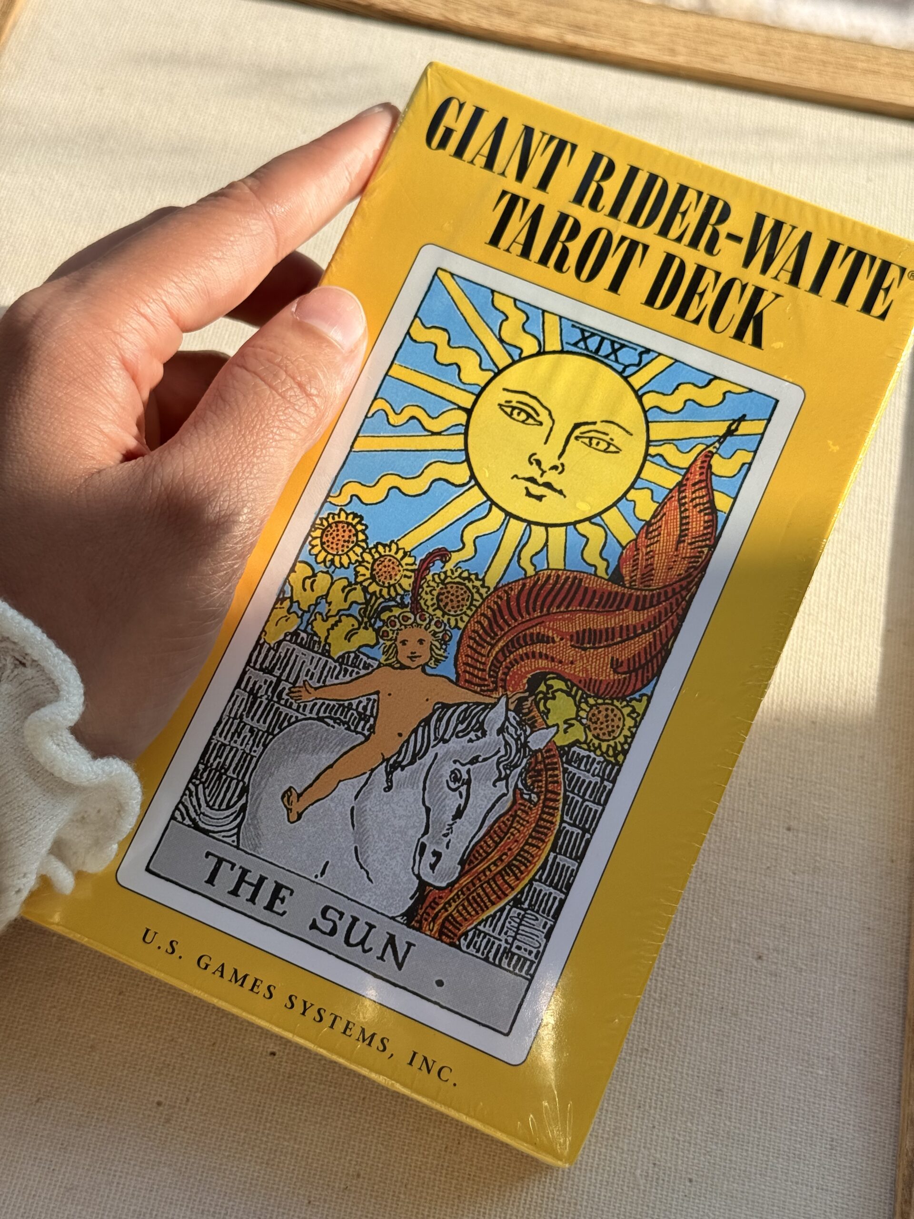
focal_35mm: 48
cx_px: 457
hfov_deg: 30.3
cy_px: 610
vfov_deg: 39.7
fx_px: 1690
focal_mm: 6.76
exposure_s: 1/1754
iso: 100
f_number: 1.78
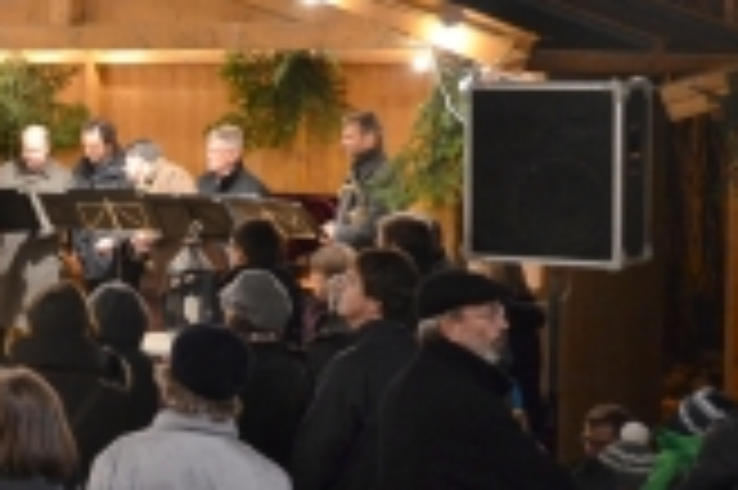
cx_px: -122
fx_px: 2089
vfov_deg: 13.4
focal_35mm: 102
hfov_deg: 19.0
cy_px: 178
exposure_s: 1/30
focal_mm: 26
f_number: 4
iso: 1800
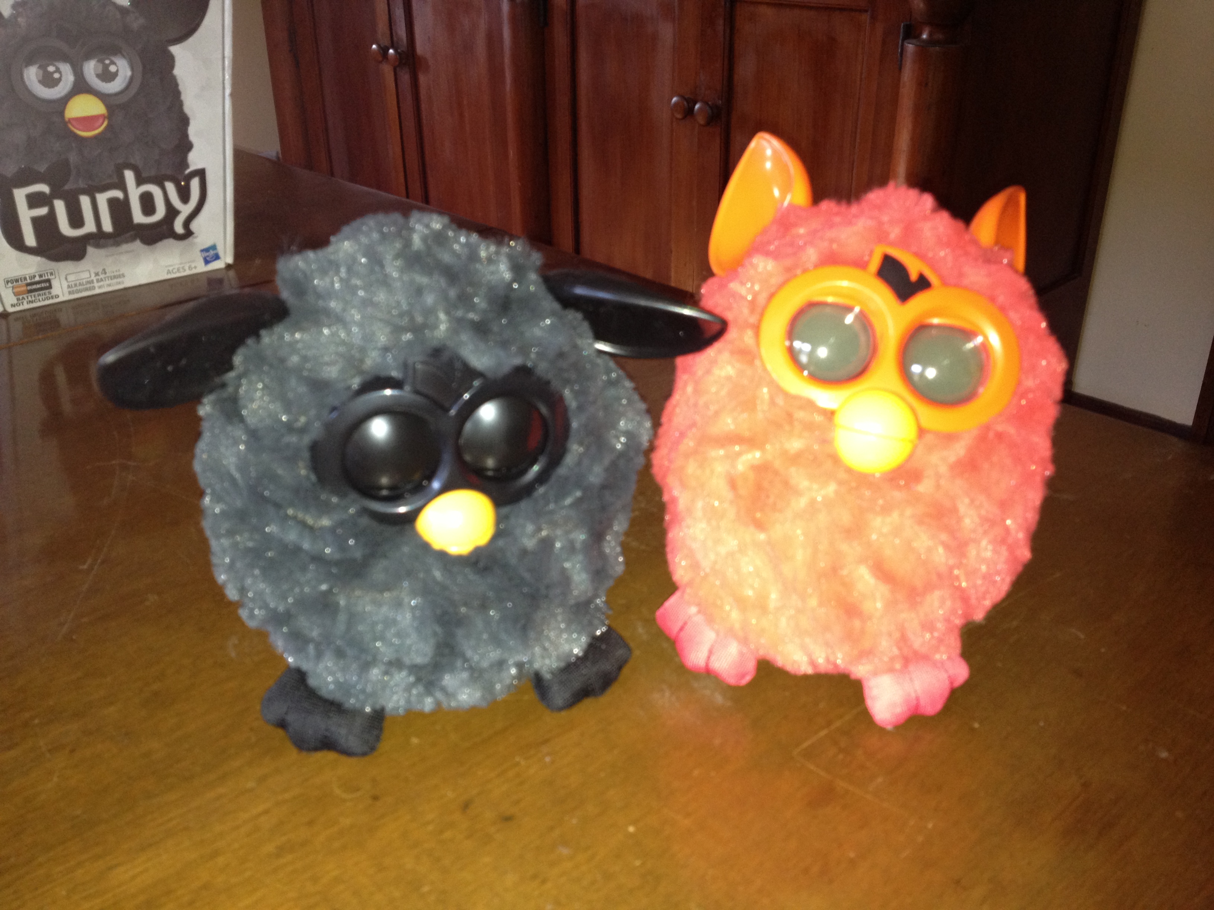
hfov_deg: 52.6
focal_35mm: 35
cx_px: 607
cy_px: 455
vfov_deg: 40.7
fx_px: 1227
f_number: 2.4
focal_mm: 4.28
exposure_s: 1/20
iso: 160
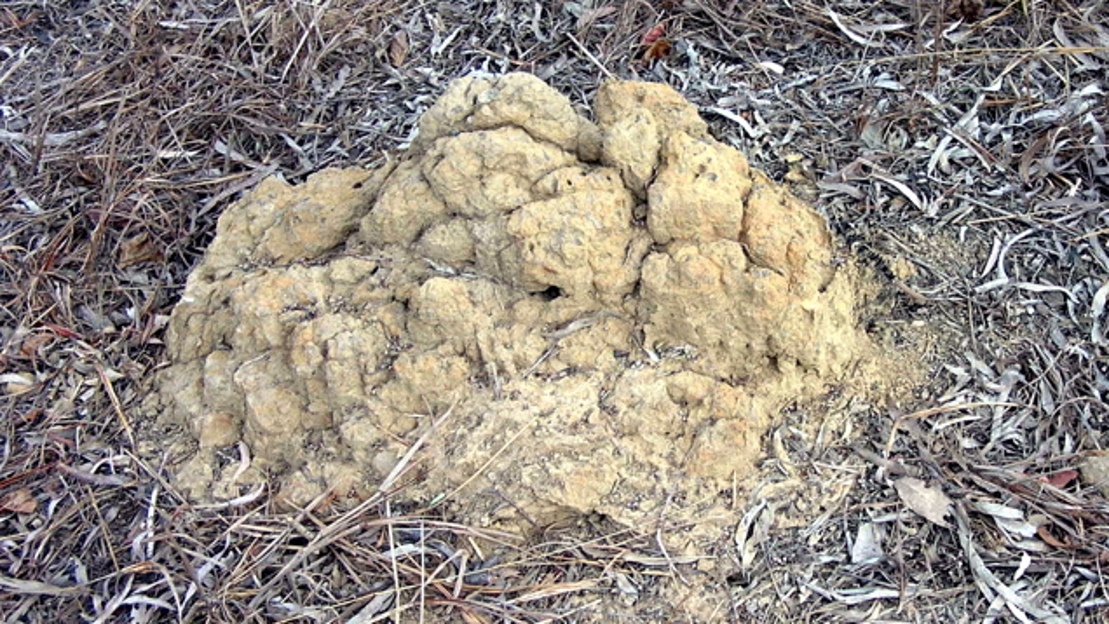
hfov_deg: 36.6
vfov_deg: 21.1
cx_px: 554
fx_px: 1676
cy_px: 325
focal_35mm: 57
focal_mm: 8.7
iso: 50
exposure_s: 1/53.6
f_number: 3
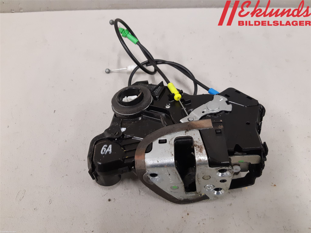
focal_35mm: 26
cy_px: 116
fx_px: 234
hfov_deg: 67.3
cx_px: 156
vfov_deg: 53.1
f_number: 1.7
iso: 200
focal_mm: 3.93
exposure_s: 1/50
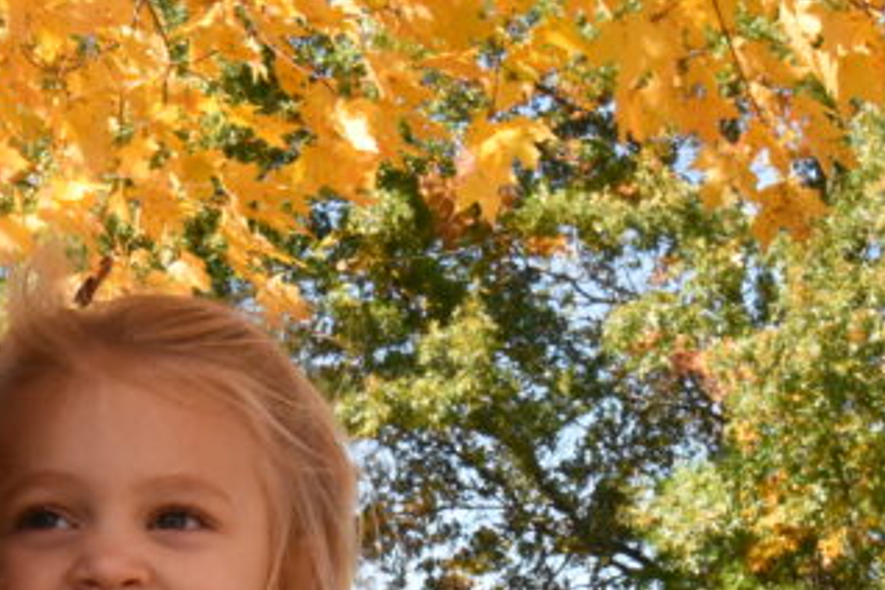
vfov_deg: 13.7
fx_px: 2352
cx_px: 39
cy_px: 790
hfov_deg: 20.7
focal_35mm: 96
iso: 3200
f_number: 13
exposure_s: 1/640
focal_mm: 19
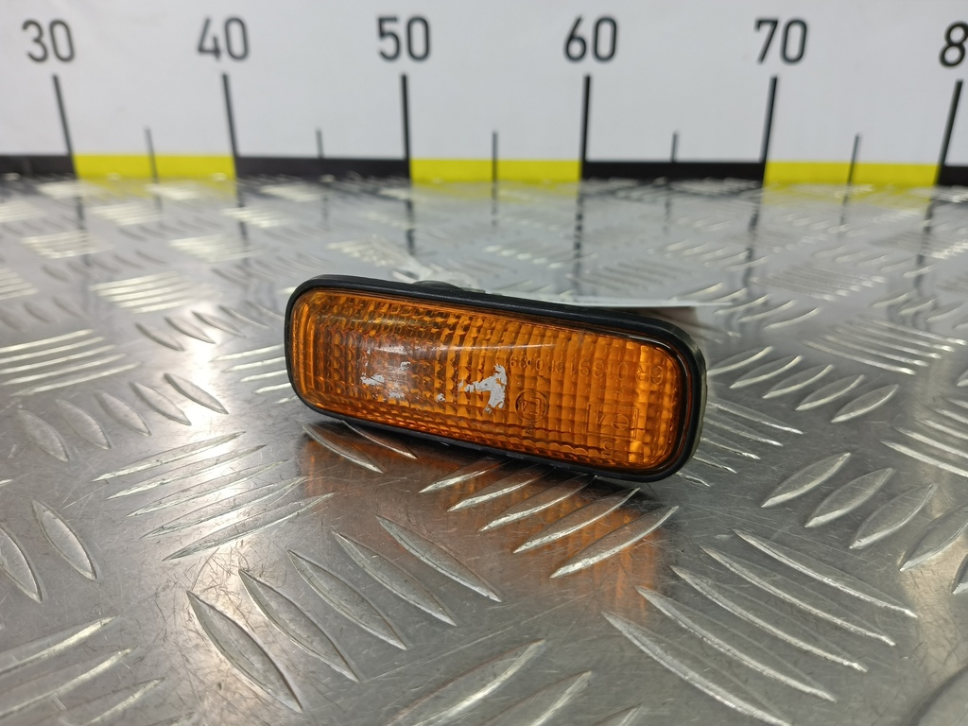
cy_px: 363
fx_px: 643
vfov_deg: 58.9
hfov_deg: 73.9
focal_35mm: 23
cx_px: 484
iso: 106
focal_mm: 4.11
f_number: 1.6
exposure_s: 1/50
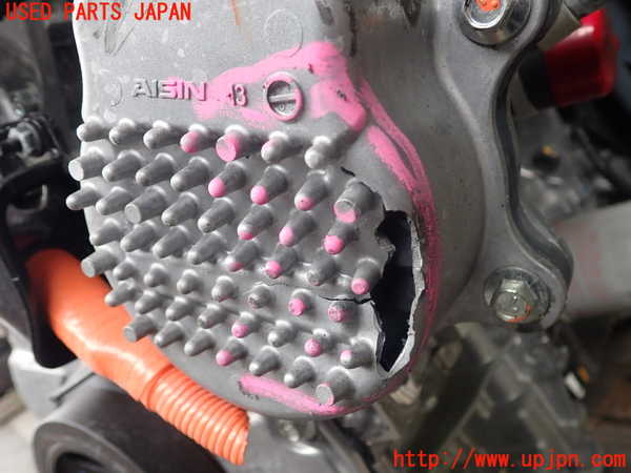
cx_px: 316
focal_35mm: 30
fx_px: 547
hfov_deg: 60.0
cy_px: 236
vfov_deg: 46.8
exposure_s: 1/100
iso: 200
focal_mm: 5.4
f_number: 2.3
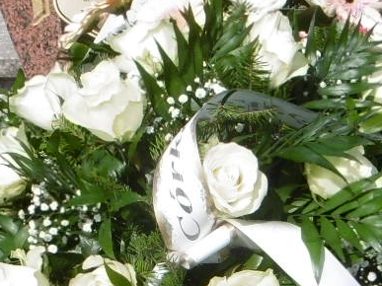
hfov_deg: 15.5
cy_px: 254
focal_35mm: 127
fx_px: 1401
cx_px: 208
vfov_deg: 11.6
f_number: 7.8
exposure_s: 1/250
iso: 100
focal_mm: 4.3
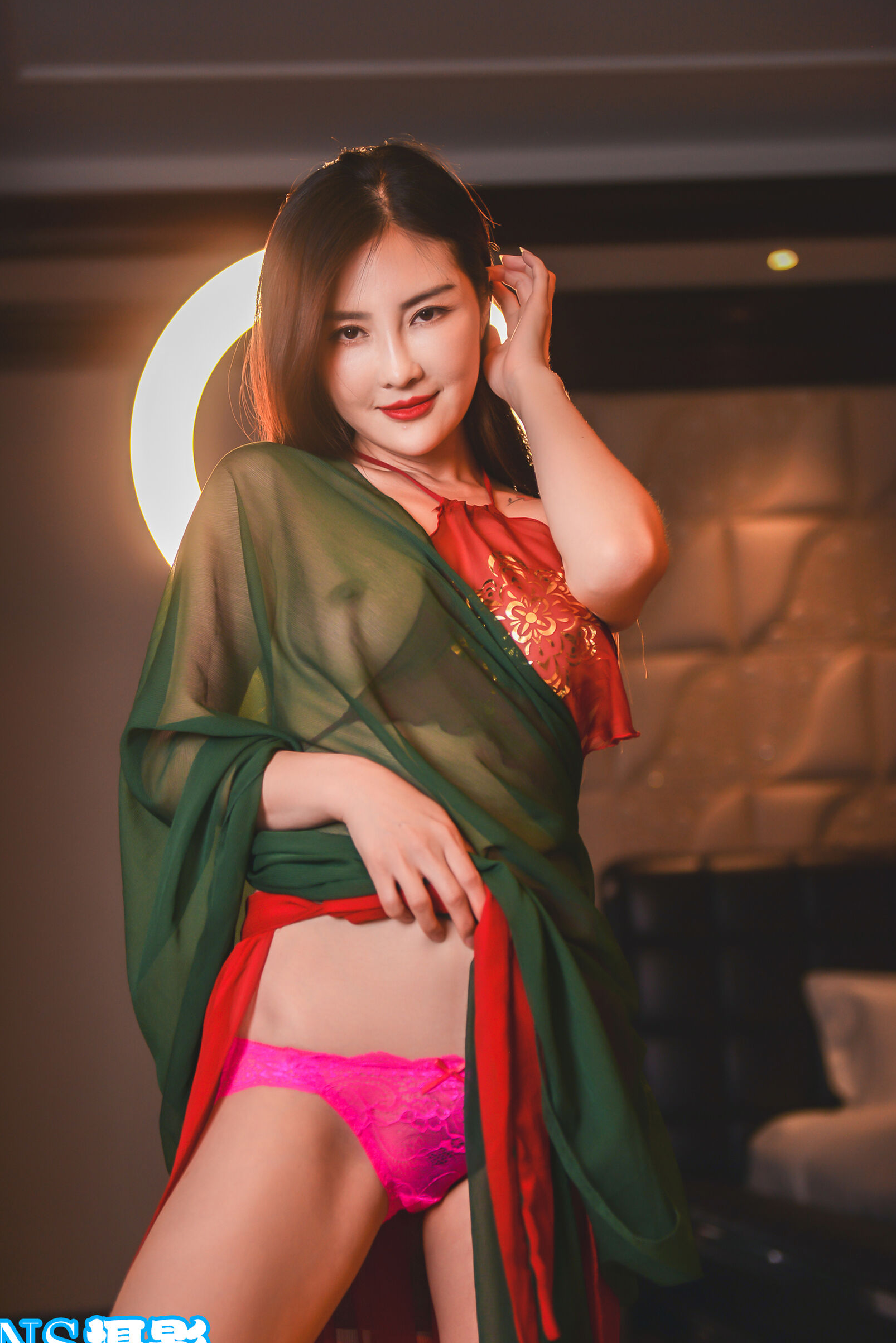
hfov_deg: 20.9
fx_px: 2424
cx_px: 394
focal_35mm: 65
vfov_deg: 30.9
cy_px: 680
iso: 400
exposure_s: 1/100
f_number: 2.8
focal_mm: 58
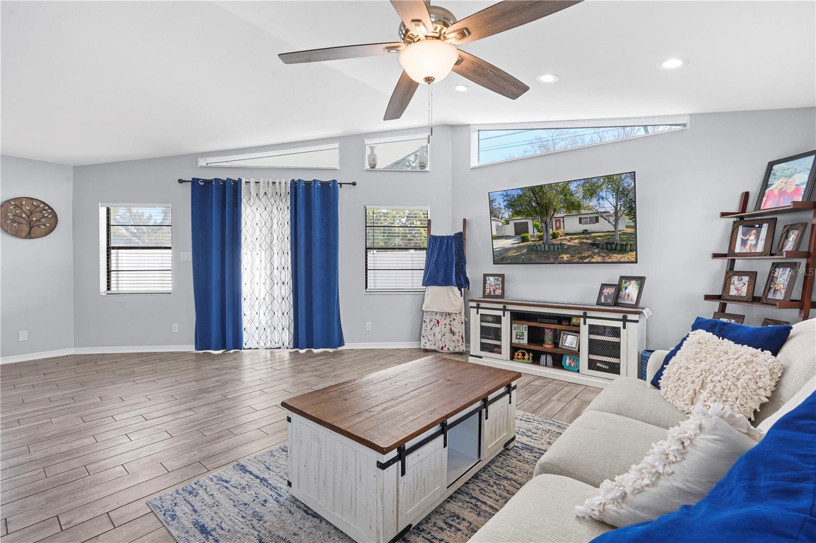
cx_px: 408
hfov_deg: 96.7
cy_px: 272
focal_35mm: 16
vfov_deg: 73.7
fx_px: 363
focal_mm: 16
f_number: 9
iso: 250
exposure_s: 1/2.5
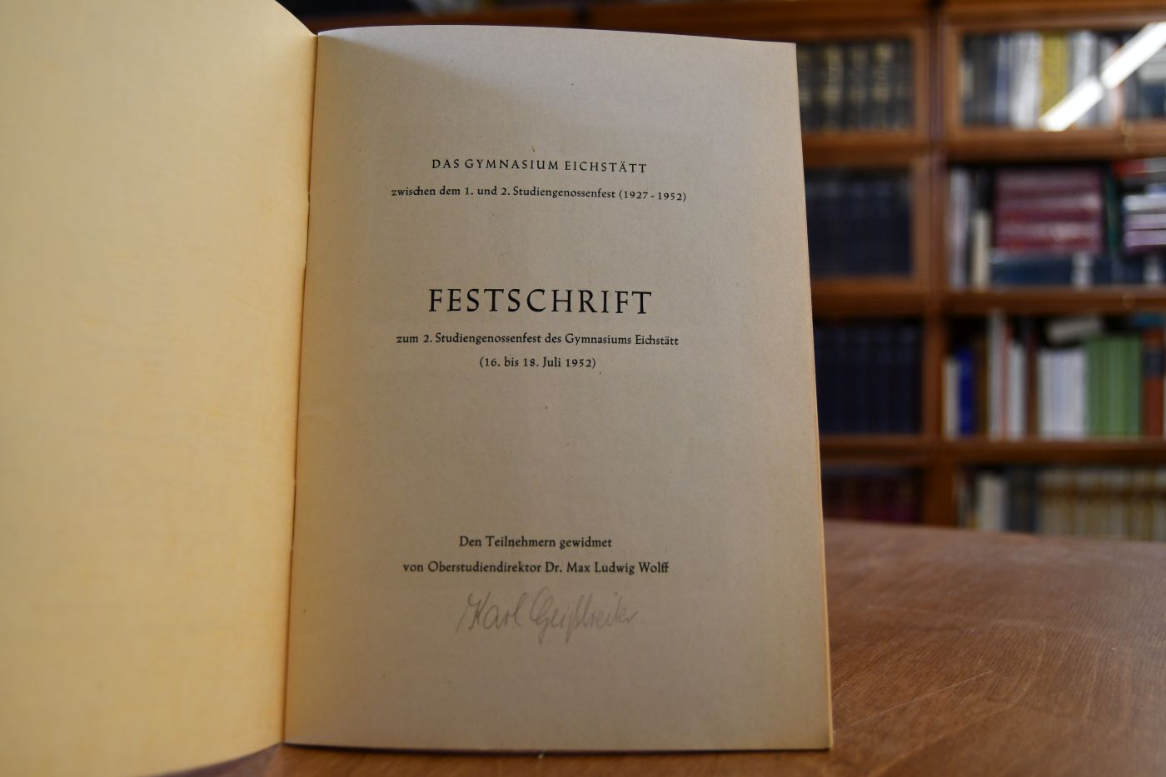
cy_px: 388
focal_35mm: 34
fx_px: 1101
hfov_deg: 55.8
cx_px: 583
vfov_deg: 38.9
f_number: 3.8
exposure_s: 1/125
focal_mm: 23
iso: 800
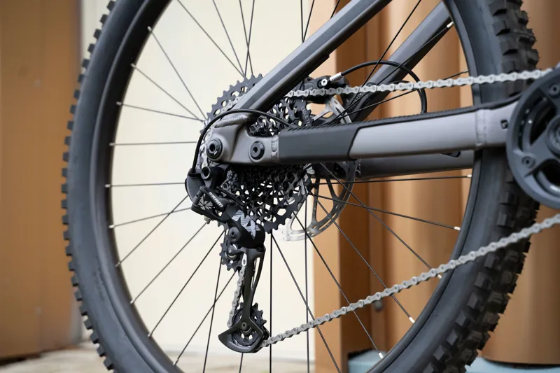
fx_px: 1166
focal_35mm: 75
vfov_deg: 18.2
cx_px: 280
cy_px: 186
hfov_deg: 27.0
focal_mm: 75
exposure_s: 1/3200
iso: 1250
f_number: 4
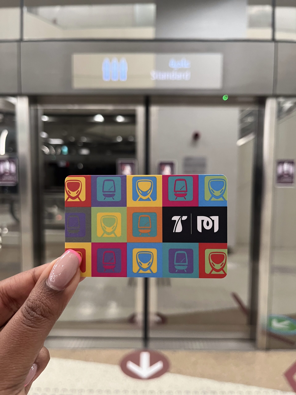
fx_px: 296
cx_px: 148
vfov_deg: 67.3
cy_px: 198
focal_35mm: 26
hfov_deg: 53.1
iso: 250
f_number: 1.6
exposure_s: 1/54
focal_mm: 5.1
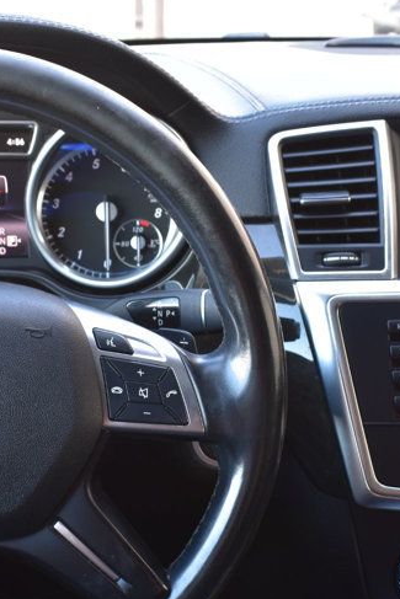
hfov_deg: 21.6
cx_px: 171
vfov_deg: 31.7
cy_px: 392
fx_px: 1049
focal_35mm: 63
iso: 400
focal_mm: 20
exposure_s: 1/25
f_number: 7.1
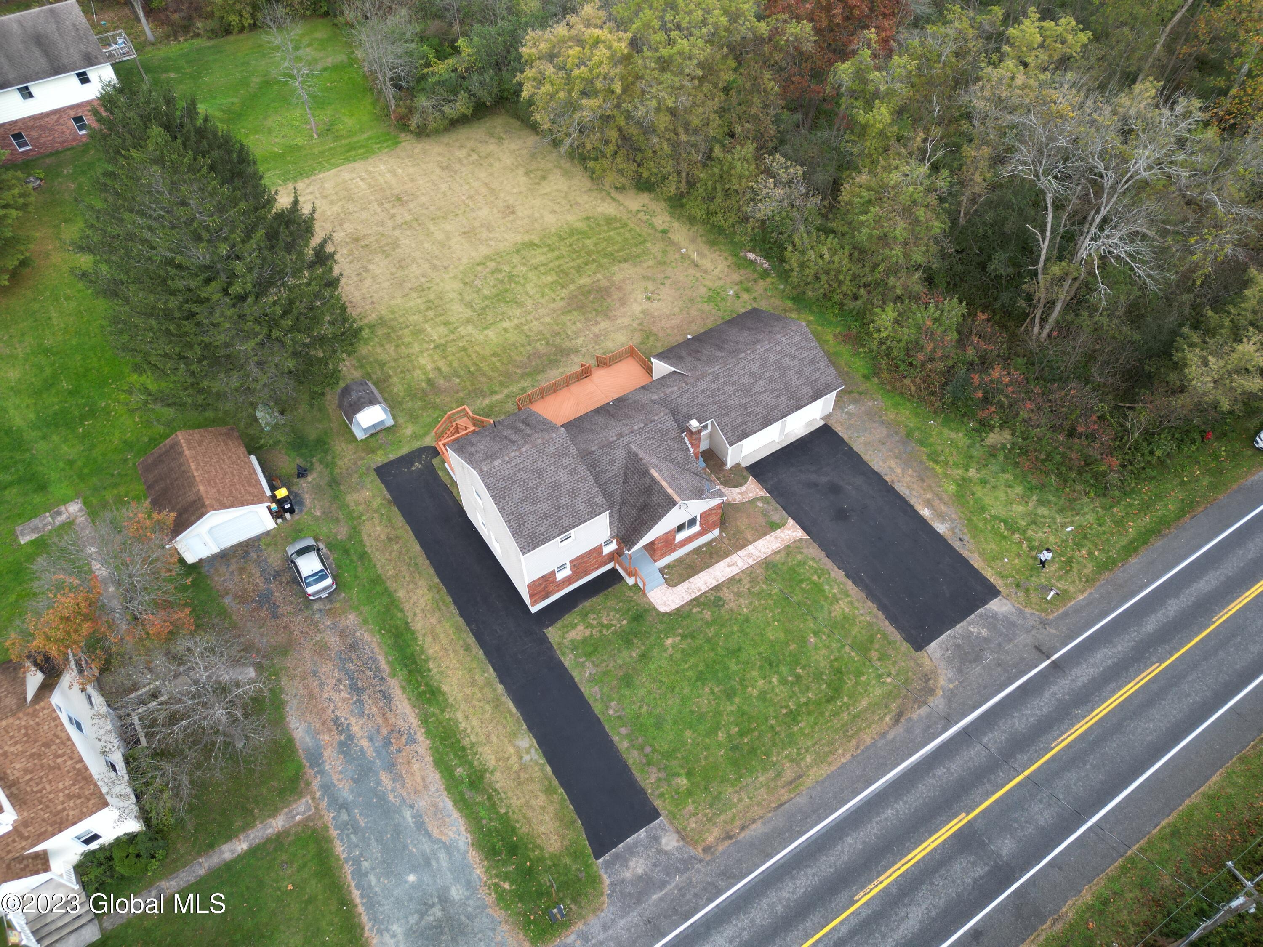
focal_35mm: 24
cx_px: 632
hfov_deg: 71.6
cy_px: 474
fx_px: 876
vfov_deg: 56.8
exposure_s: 1/160
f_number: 1.7
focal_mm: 6.72
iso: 100
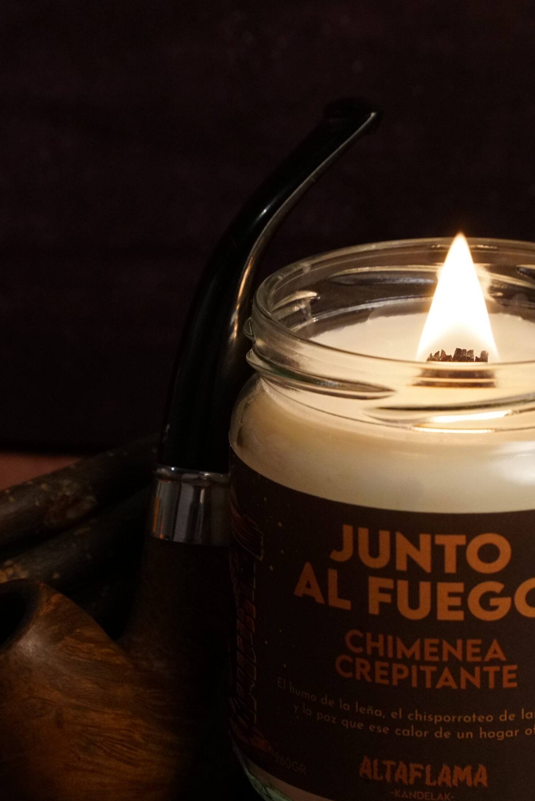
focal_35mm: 140
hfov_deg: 9.8
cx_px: 273
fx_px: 3117
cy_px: 443
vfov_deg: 14.6
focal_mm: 122
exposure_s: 1/100
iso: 6400
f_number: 14
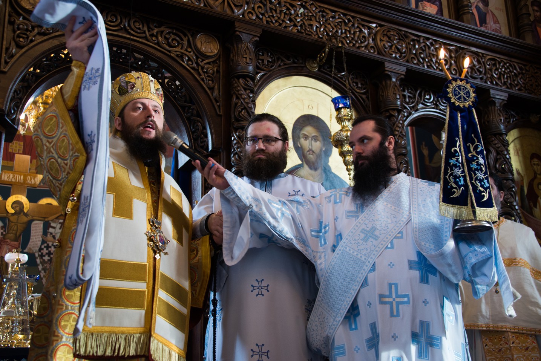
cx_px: 270
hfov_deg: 46.4
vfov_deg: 31.9
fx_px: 631
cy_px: 180
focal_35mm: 42
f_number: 4
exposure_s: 1/40
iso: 1250
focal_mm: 42
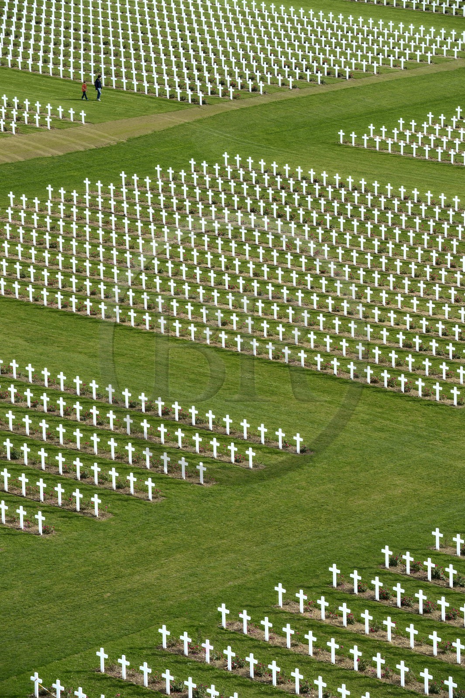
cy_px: 349
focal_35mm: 160
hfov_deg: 8.6
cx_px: 232
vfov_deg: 12.8
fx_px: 3103
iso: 200
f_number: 10
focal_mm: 160
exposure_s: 1/250
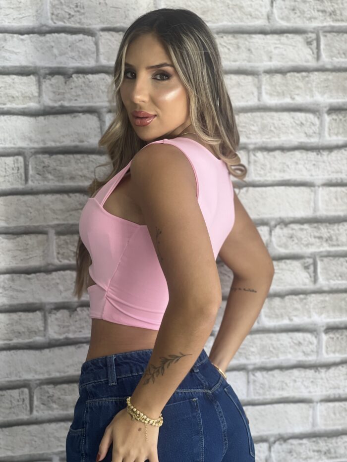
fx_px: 1029
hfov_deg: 19.1
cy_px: 231
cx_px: 174
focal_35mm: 77
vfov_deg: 25.3
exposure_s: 1/120
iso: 100
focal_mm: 9
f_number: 2.8
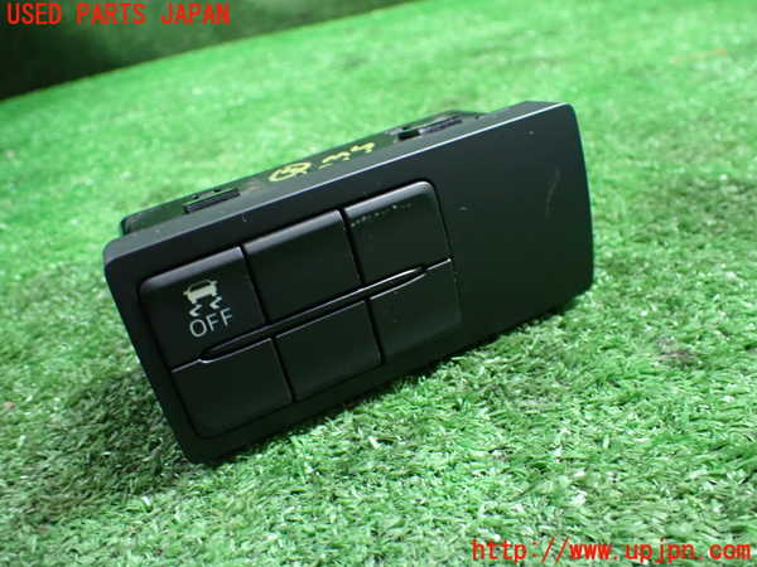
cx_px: 378
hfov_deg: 60.0
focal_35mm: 30
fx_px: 656
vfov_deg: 46.8
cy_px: 284
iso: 800
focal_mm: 5.4
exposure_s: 1/30
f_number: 2.3
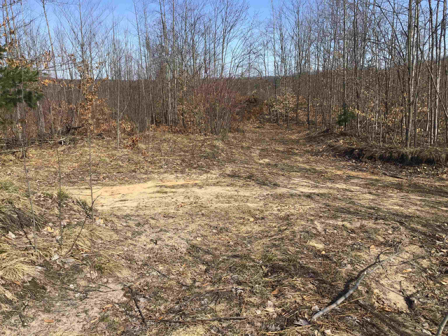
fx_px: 401
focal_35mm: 31
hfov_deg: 58.4
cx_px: 224
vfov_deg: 45.4
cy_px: 168
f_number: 2.4
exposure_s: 1/823
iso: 25
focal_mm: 3.3
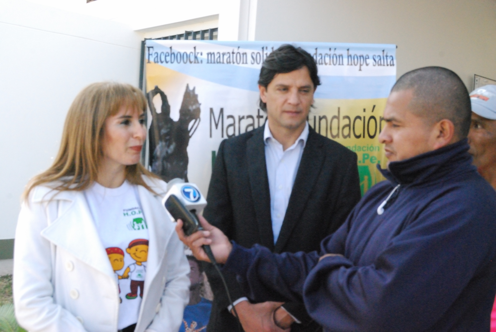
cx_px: 248
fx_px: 538
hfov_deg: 49.5
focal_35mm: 39
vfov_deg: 34.3
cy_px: 166
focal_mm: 26
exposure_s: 1/500
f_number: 11
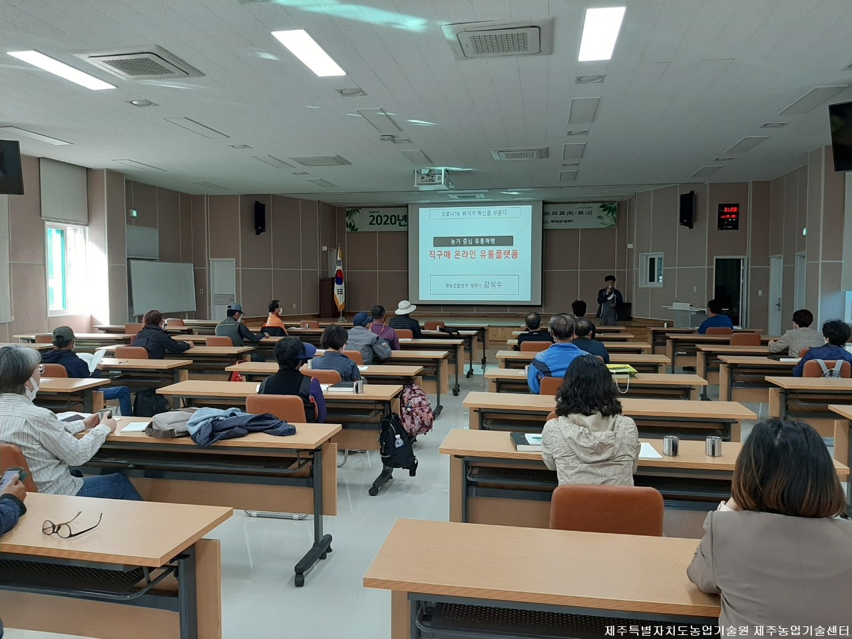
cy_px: 320
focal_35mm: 26
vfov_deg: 53.1
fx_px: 640
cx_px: 426
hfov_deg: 67.3
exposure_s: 1/60.2
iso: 64
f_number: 1.7
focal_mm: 3.93
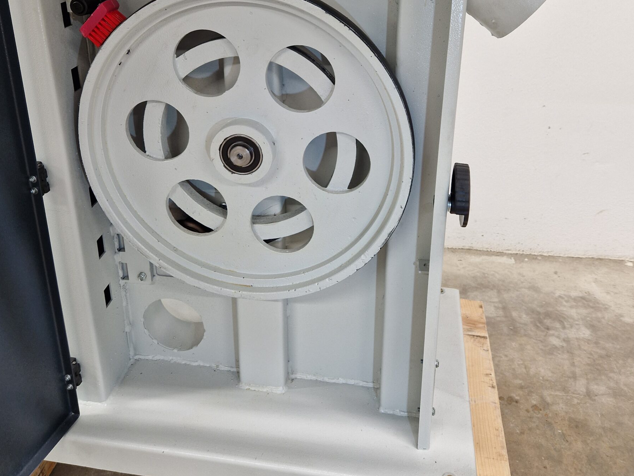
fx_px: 604
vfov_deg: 41.3
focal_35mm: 33
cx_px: 317
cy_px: 102
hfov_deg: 55.4
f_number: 1.8
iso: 80
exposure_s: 1/180
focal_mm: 5.4
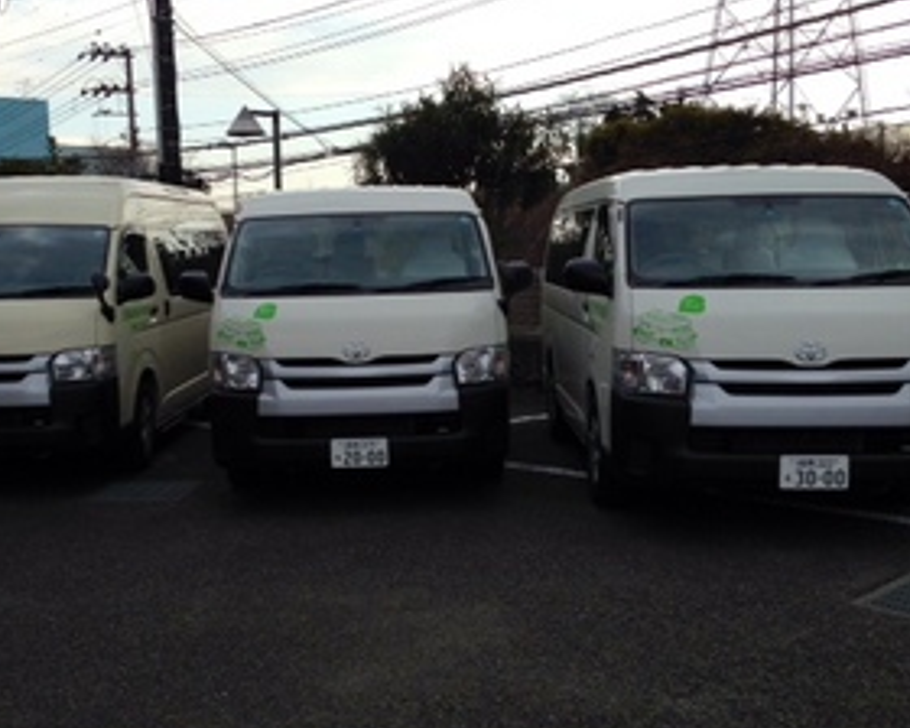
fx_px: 1239
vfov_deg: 32.7
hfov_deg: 40.2
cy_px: 374
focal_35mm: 46
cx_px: 390
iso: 50
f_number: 2.4
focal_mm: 4.12
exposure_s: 1/775
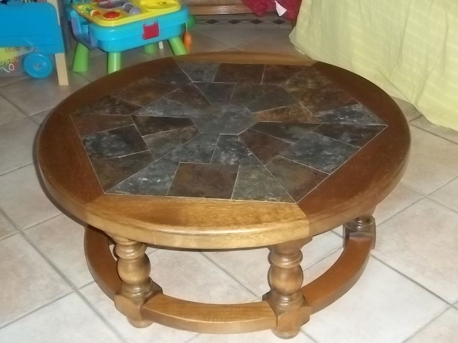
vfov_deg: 31.5
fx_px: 609
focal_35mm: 46
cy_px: 172
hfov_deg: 41.2
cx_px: 229
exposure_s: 1/40
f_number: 3.5
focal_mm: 8.2
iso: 320
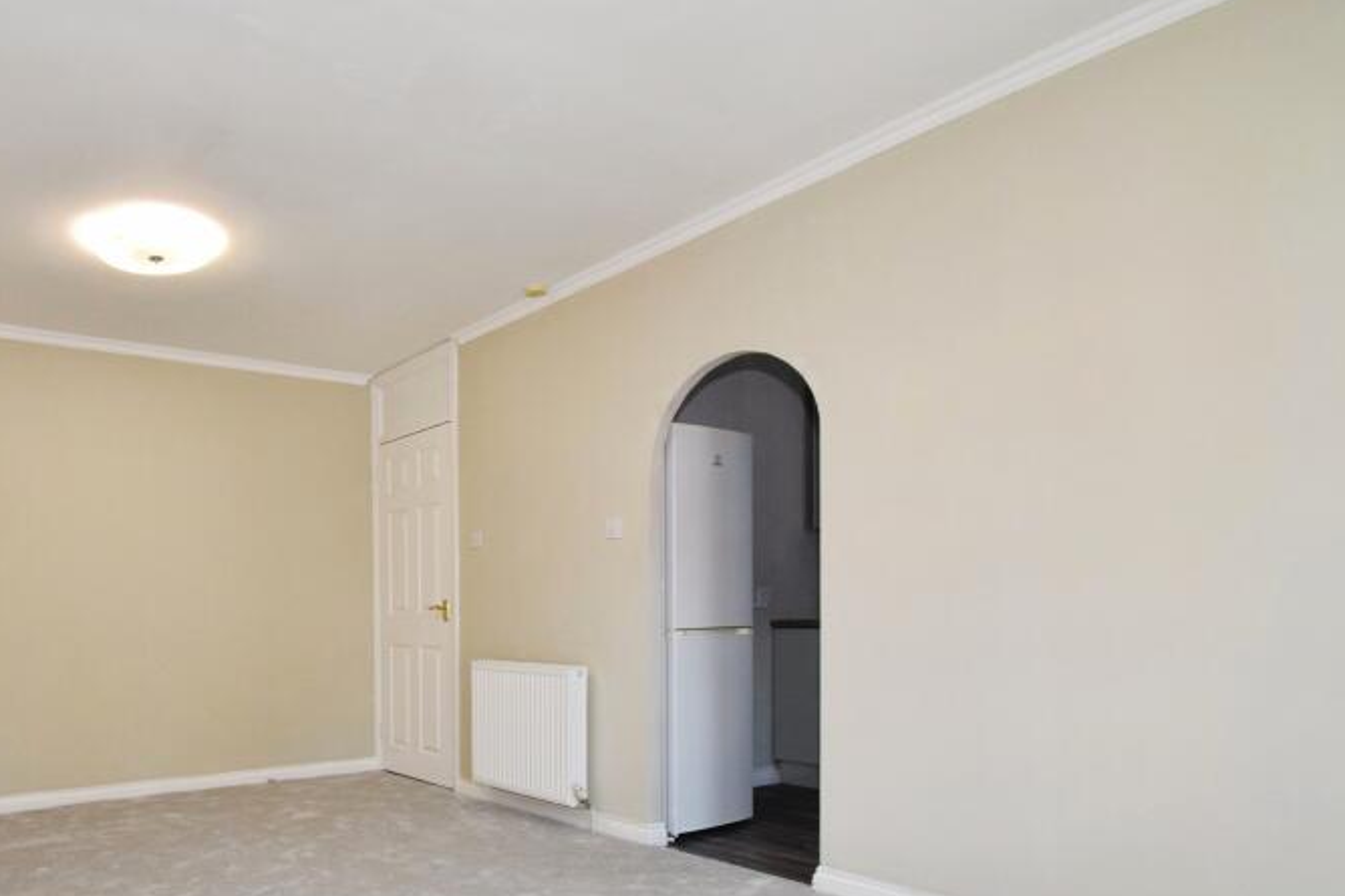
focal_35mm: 23
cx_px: 364
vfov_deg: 53.3
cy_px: 637
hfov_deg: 71.8
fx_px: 859
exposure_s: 1/60
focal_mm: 10
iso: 1000
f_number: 10
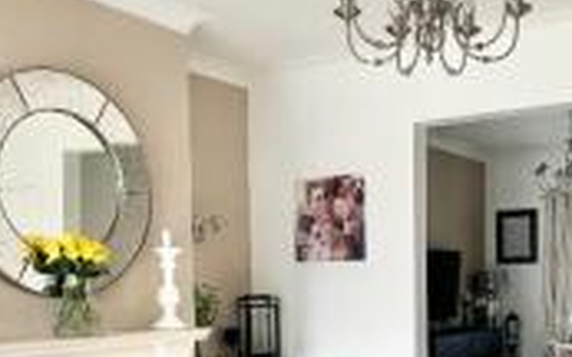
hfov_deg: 39.6
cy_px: 329
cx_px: 398
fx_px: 779
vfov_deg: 25.0
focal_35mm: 50
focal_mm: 2.22
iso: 100
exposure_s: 1/99
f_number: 2.2
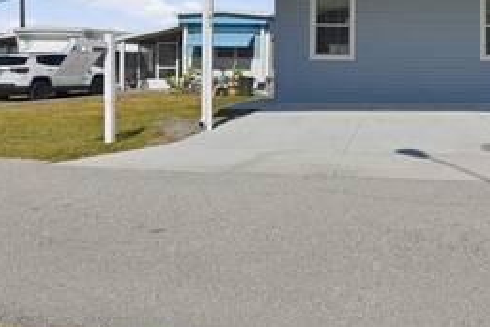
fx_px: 490
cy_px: 62
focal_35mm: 36
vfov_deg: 35.6
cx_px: 419
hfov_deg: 48.8
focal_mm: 18
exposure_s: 1/640
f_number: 8
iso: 100
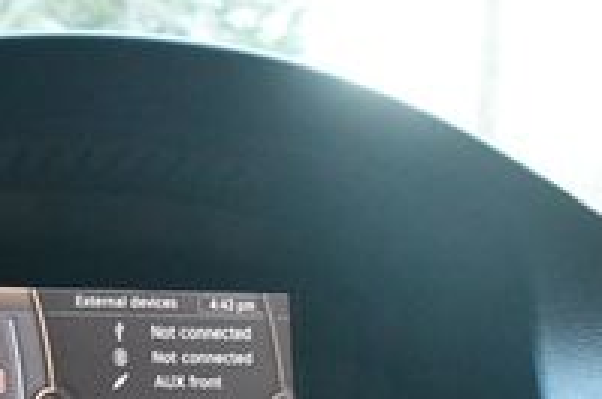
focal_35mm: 87
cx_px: 94
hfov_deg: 23.0
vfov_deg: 14.7
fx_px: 1452
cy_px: 583
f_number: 3.5
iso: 7200
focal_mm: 18
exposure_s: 1/60
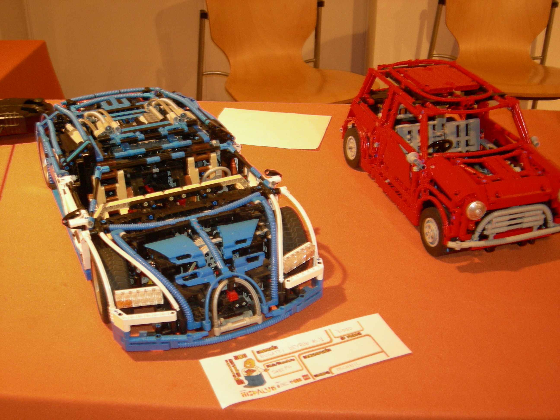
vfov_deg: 32.9
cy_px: 210
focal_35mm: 44
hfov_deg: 42.9
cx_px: 280
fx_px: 712
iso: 200
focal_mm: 9.1
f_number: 2.9
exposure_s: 1/6.3
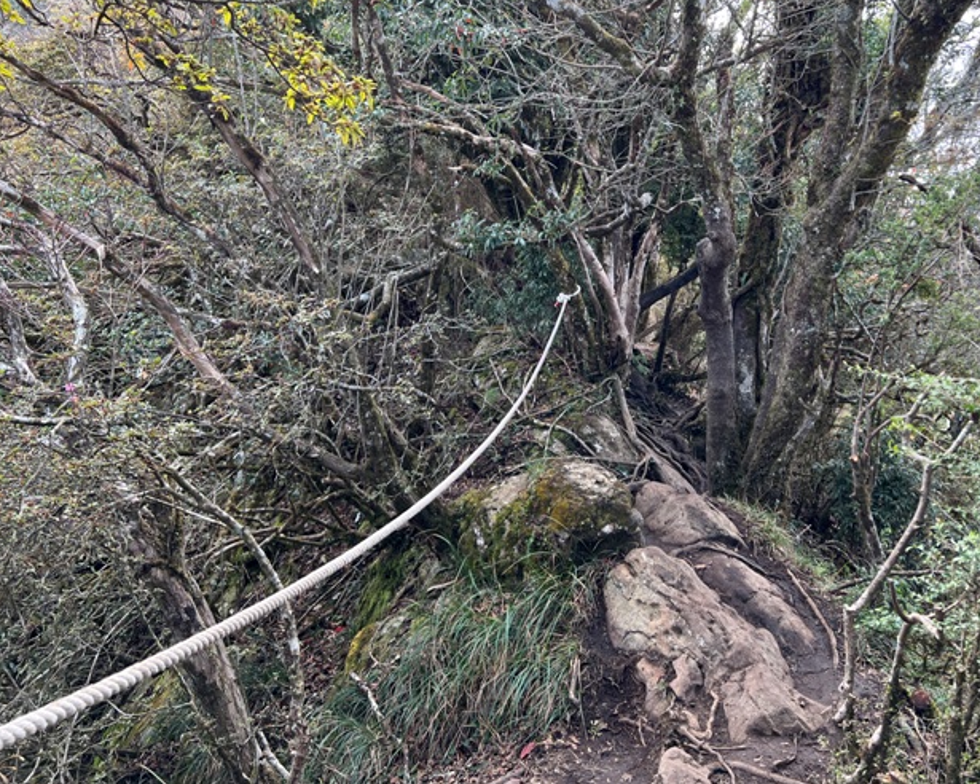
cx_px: 604
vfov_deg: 44.3
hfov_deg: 53.7
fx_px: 957
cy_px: 312
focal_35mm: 33
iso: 50
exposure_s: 1/308
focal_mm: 5.7
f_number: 1.5
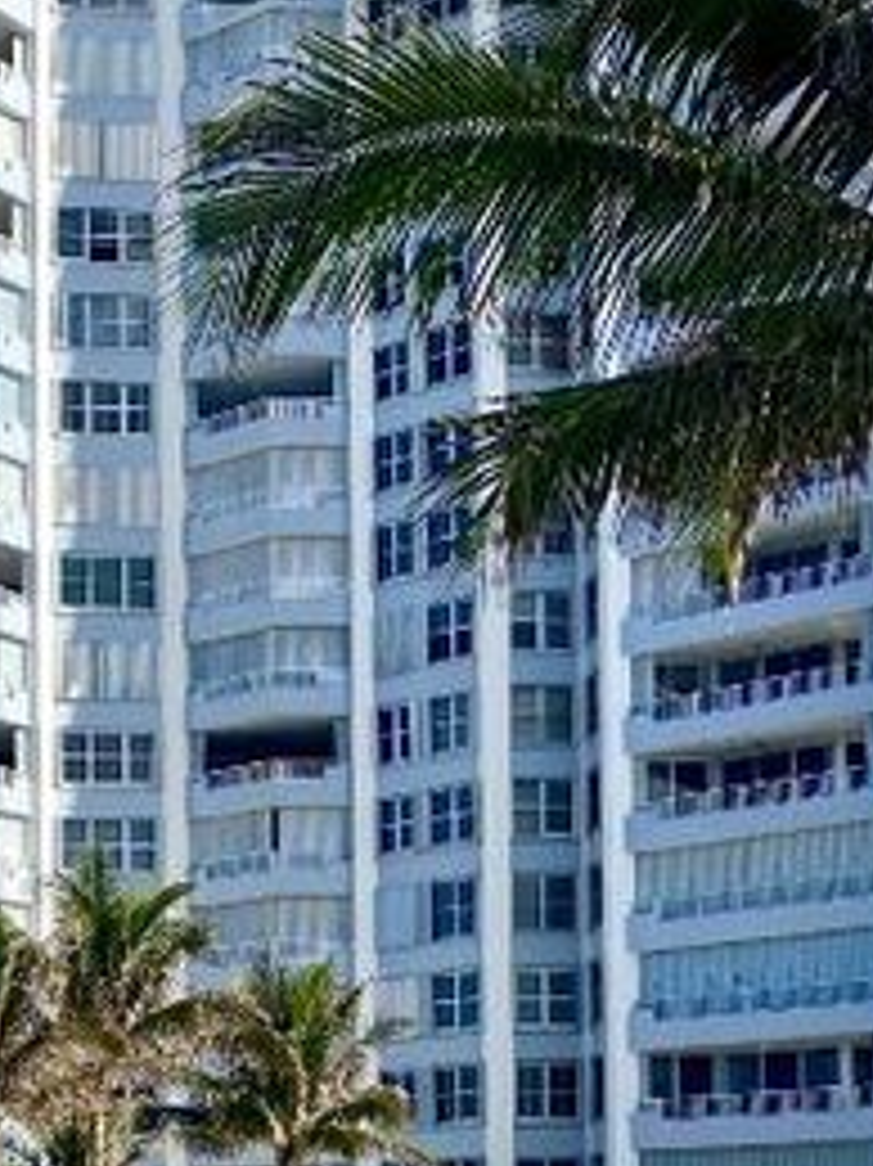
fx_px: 2255
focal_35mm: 67
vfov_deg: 27.3
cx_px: 194
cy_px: 1168
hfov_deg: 21.7
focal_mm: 4.25
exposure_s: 1/2755
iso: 32
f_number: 1.8
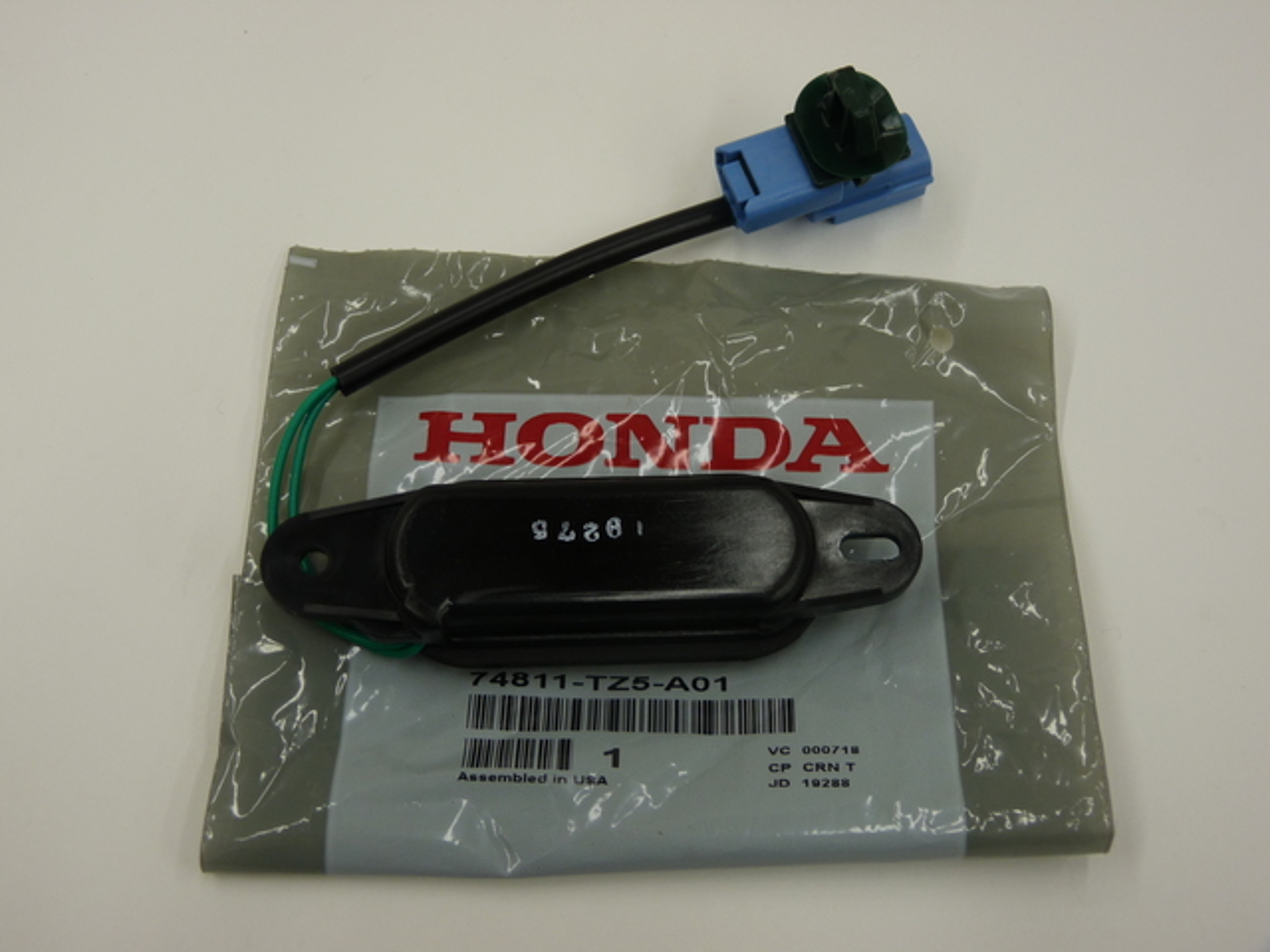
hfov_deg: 46.8
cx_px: 635
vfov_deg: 36.0
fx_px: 1468
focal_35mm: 40
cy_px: 476
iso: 100
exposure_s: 1/50
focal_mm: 7.1
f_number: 3
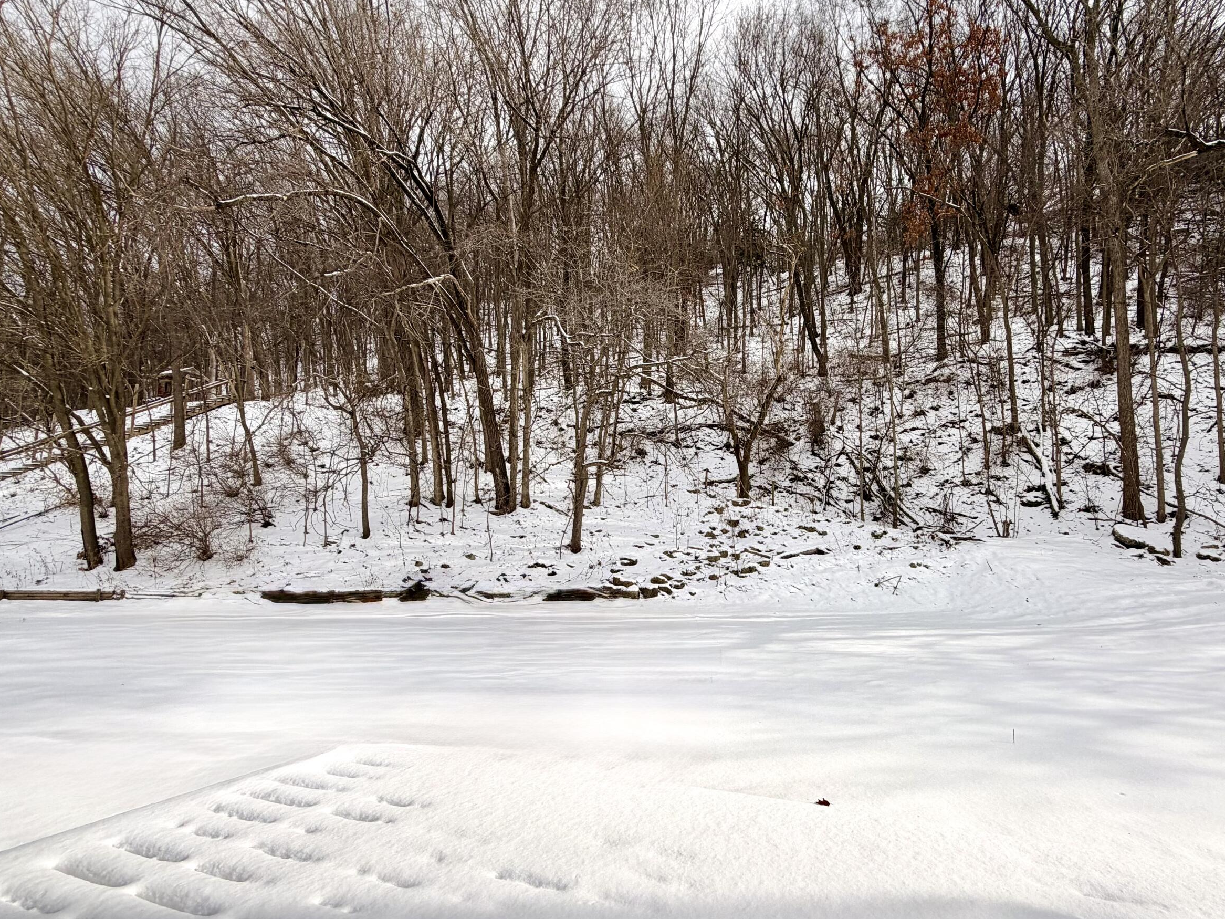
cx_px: 706
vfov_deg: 71.5
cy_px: 487
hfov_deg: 87.1
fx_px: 637
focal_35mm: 18
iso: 20
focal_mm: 2.22
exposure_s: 1/970
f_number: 2.2
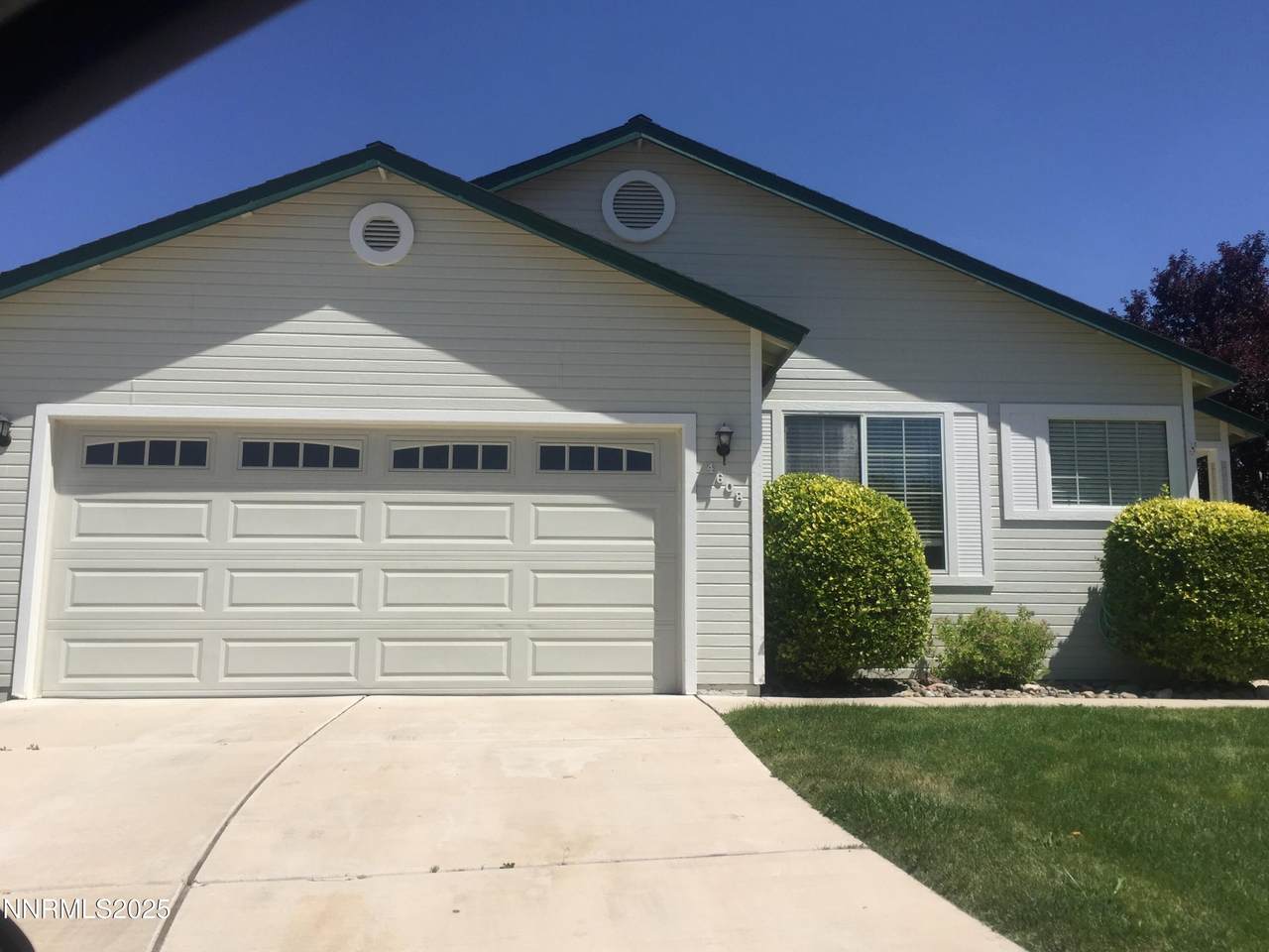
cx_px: 634
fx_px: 1063
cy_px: 476
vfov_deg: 48.2
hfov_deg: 61.7
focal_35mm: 29
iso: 32
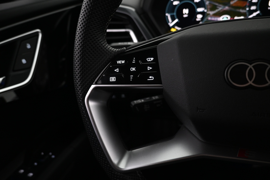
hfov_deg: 73.7
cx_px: 135
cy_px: 90
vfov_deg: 53.1
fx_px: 180
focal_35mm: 24
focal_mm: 16
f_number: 3.5
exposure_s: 1/25
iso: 1000
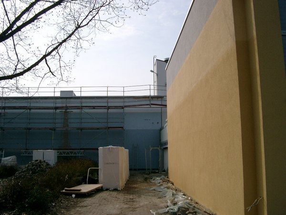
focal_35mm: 37
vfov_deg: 38.7
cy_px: 108
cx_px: 143
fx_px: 306
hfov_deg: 50.1
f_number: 5
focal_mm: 7.6
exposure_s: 1/1000
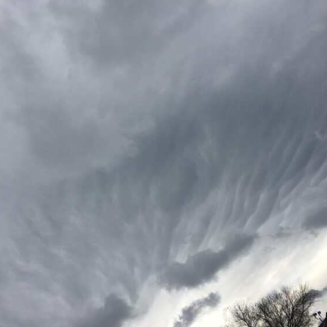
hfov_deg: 47.1
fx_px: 374
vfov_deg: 47.2
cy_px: 162
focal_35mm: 35
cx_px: 142
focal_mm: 4.15
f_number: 2.2
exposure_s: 1/3077
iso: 25
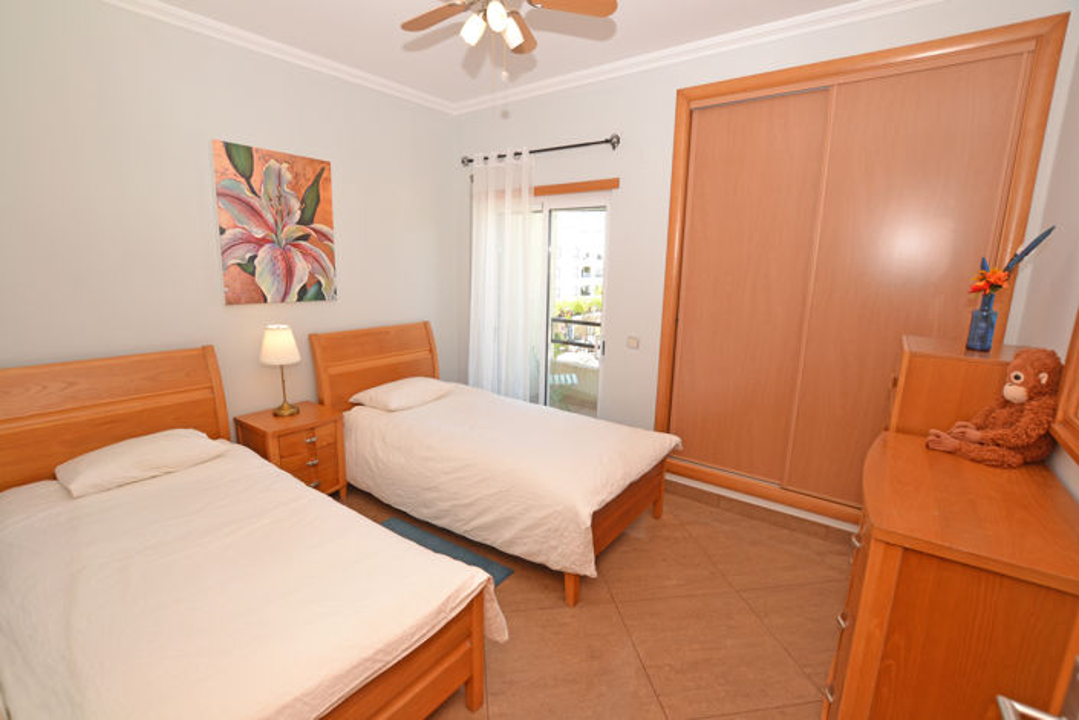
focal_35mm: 15
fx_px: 450
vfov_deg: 77.3
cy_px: 360
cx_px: 540
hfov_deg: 100.4
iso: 360
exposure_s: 1/125
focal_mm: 10
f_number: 5.6
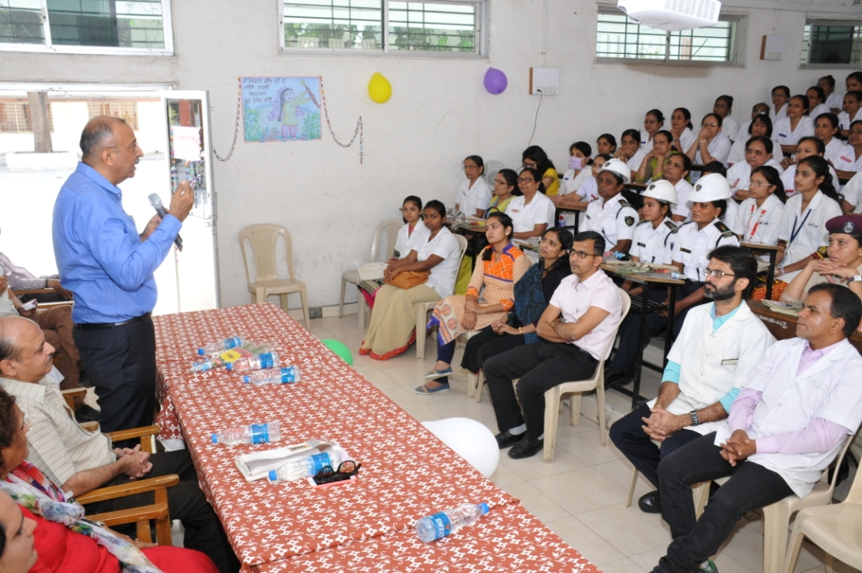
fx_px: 825
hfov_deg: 55.2
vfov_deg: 38.3
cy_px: 286
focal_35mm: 34
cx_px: 431
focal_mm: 23
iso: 800
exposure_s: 1/100
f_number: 5
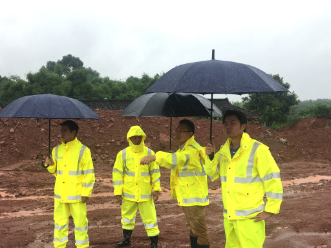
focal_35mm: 34
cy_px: 143
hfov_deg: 53.9
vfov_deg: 41.7
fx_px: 325
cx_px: 154
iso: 25
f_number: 2.2
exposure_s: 1/392
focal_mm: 4.15
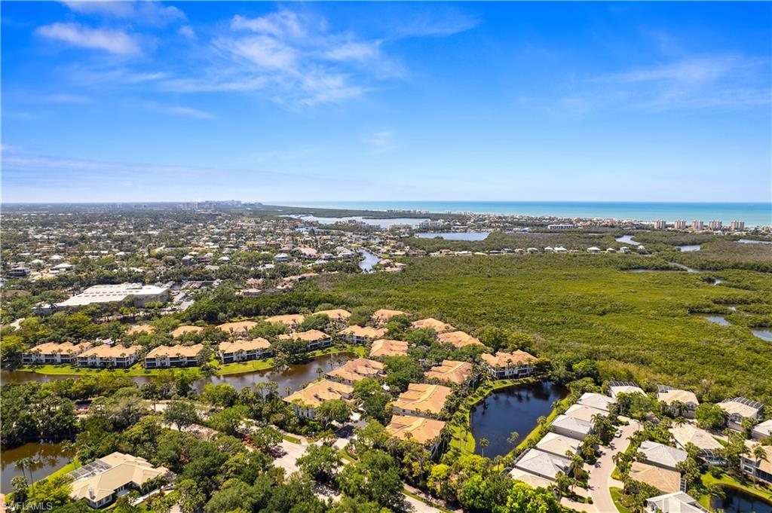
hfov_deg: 78.6
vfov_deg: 57.1
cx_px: 386
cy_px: 256
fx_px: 471
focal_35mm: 22
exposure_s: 1/60
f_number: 2.8
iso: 100
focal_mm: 8.4
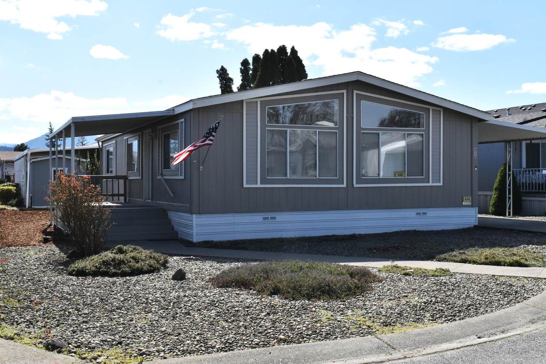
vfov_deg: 30.8
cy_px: 182
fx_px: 660
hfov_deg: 45.0
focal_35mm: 44
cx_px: 273
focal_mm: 29
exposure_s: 1/800
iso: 800
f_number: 14
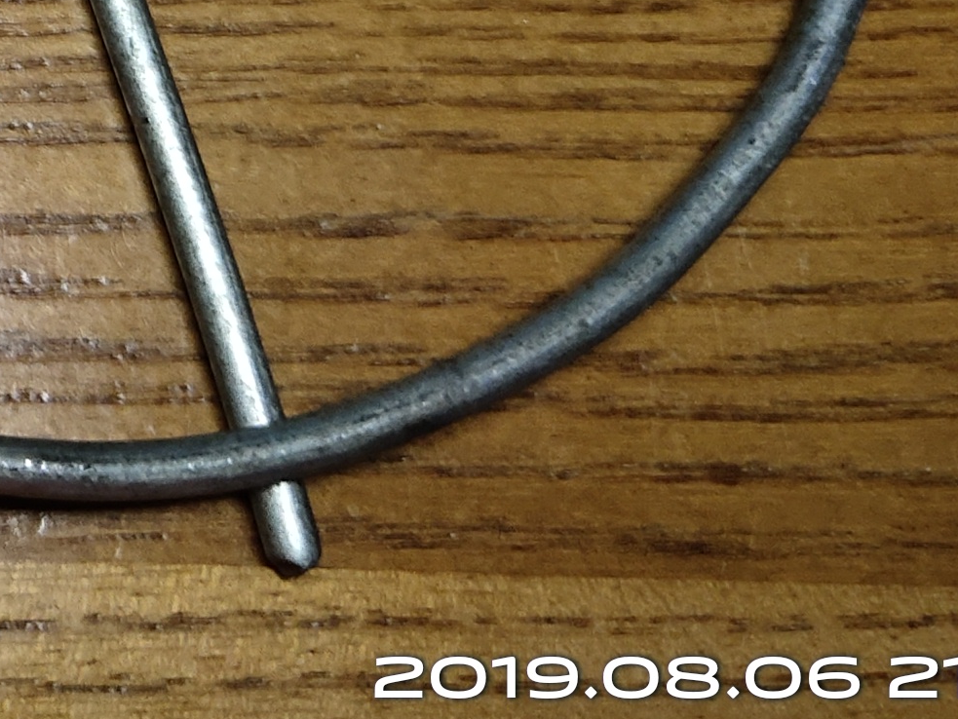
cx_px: -758
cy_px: -669
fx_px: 3405
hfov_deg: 14.2
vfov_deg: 11.1
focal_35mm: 123
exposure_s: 1/100
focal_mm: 4.35
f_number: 1.8
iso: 217
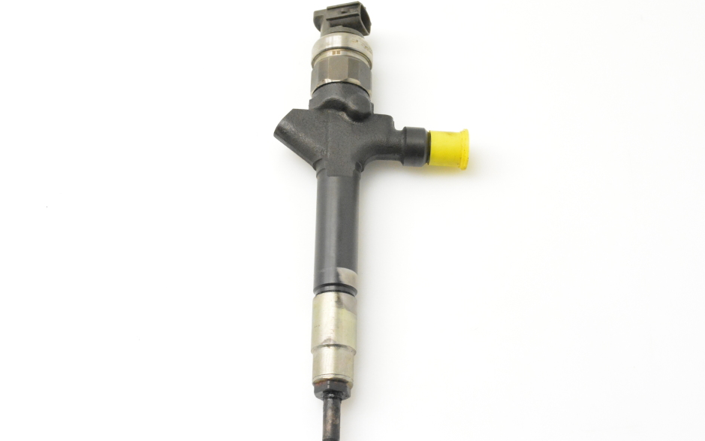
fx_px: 1153
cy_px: 231
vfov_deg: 21.6
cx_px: 374
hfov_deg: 34.0
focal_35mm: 60
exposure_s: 1/320
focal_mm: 36
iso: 6400
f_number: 9
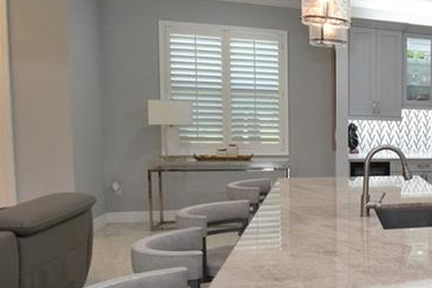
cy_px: 160
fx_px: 492
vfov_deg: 32.6
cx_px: 556
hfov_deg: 34.3
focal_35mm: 41
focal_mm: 10
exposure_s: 1/8
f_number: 14
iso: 500
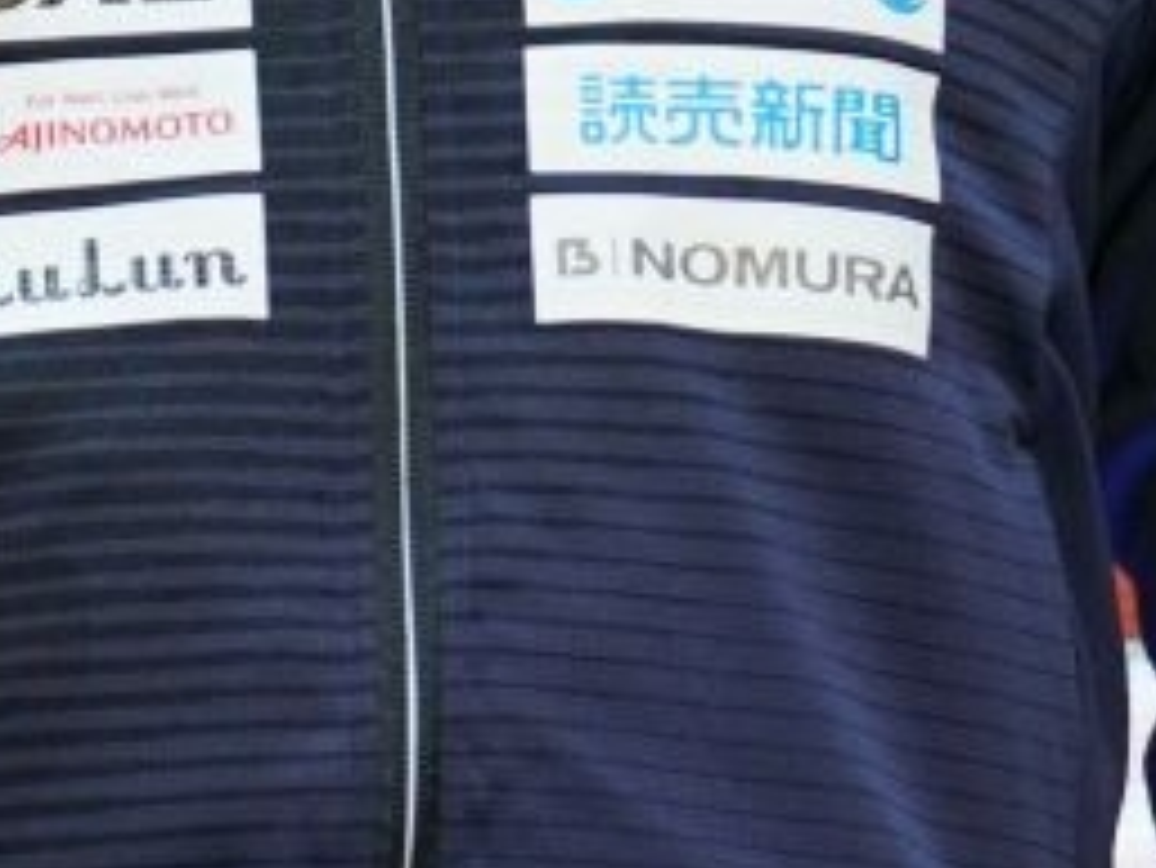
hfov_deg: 1.7
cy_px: 166
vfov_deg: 1.3
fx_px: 39525
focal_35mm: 1183
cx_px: 391
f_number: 2.8
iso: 400
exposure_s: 1/250
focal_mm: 176
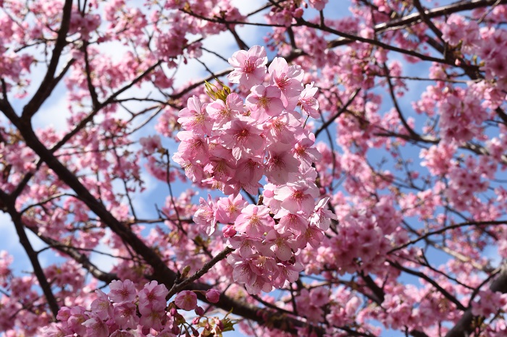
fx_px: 887
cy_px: 168
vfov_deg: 21.5
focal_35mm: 63
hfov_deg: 31.9
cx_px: 254
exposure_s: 1/125
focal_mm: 42
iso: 100
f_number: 13
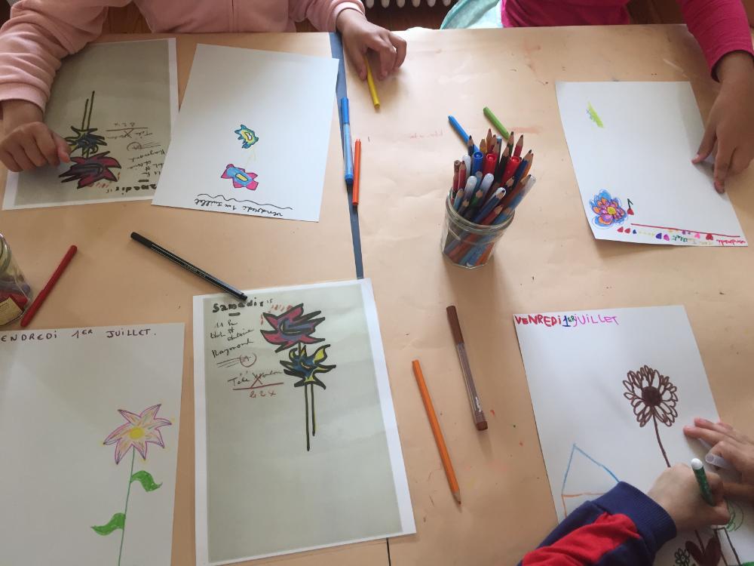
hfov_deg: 61.7
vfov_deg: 48.2
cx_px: 377
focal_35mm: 29
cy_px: 283
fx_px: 632
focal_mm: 4.15
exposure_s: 1/33
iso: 50
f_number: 2.2
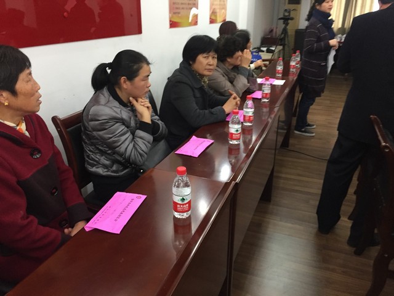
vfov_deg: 48.2
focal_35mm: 29
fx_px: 330
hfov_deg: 61.7
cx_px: 197
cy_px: 148
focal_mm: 4.15
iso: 200
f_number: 2.2
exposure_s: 1/33
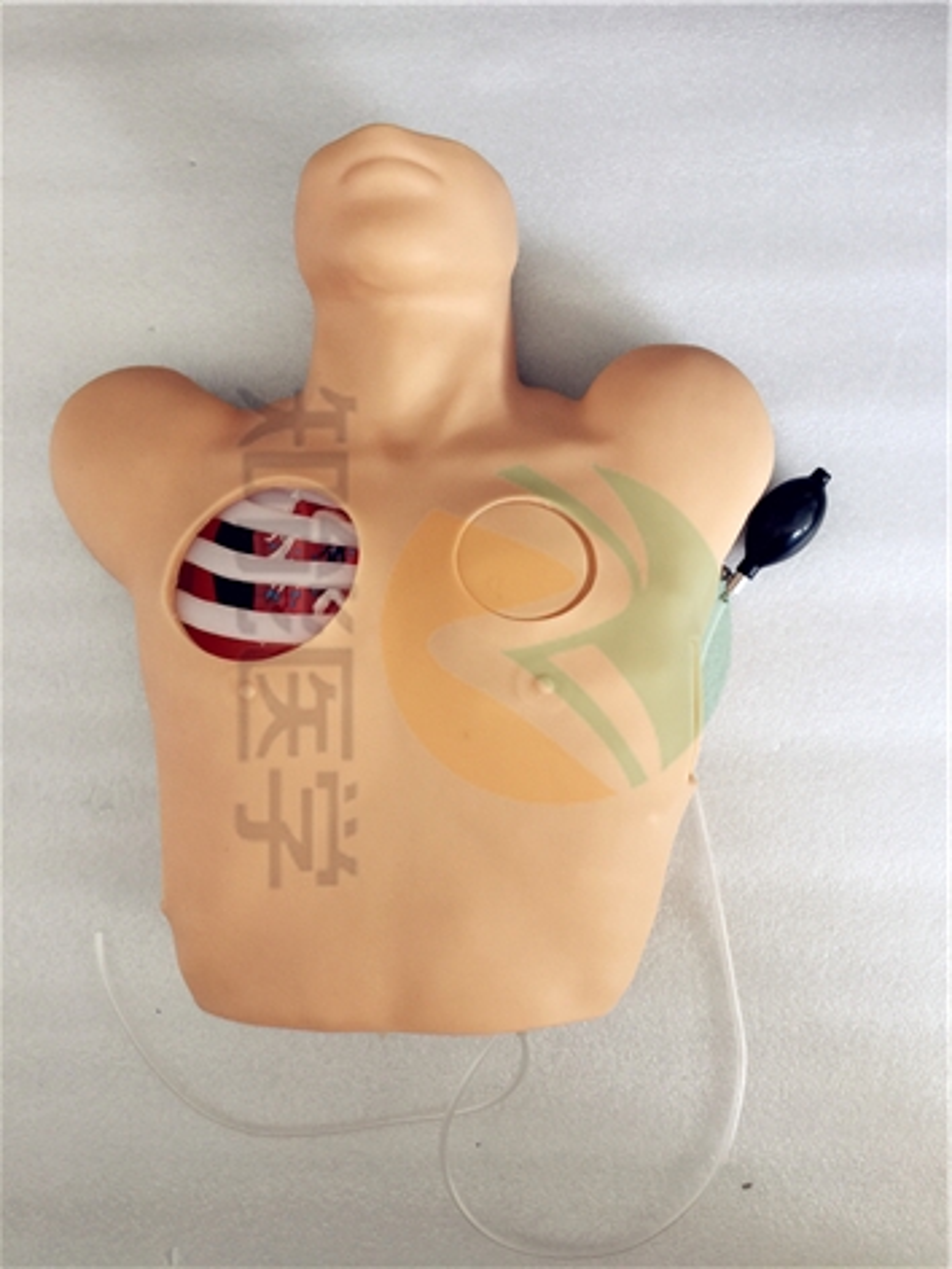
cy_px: 634
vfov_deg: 61.7
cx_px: 476
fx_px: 1063
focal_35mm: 29
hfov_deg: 48.2
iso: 40
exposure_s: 1/17
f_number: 2.2
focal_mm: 4.15
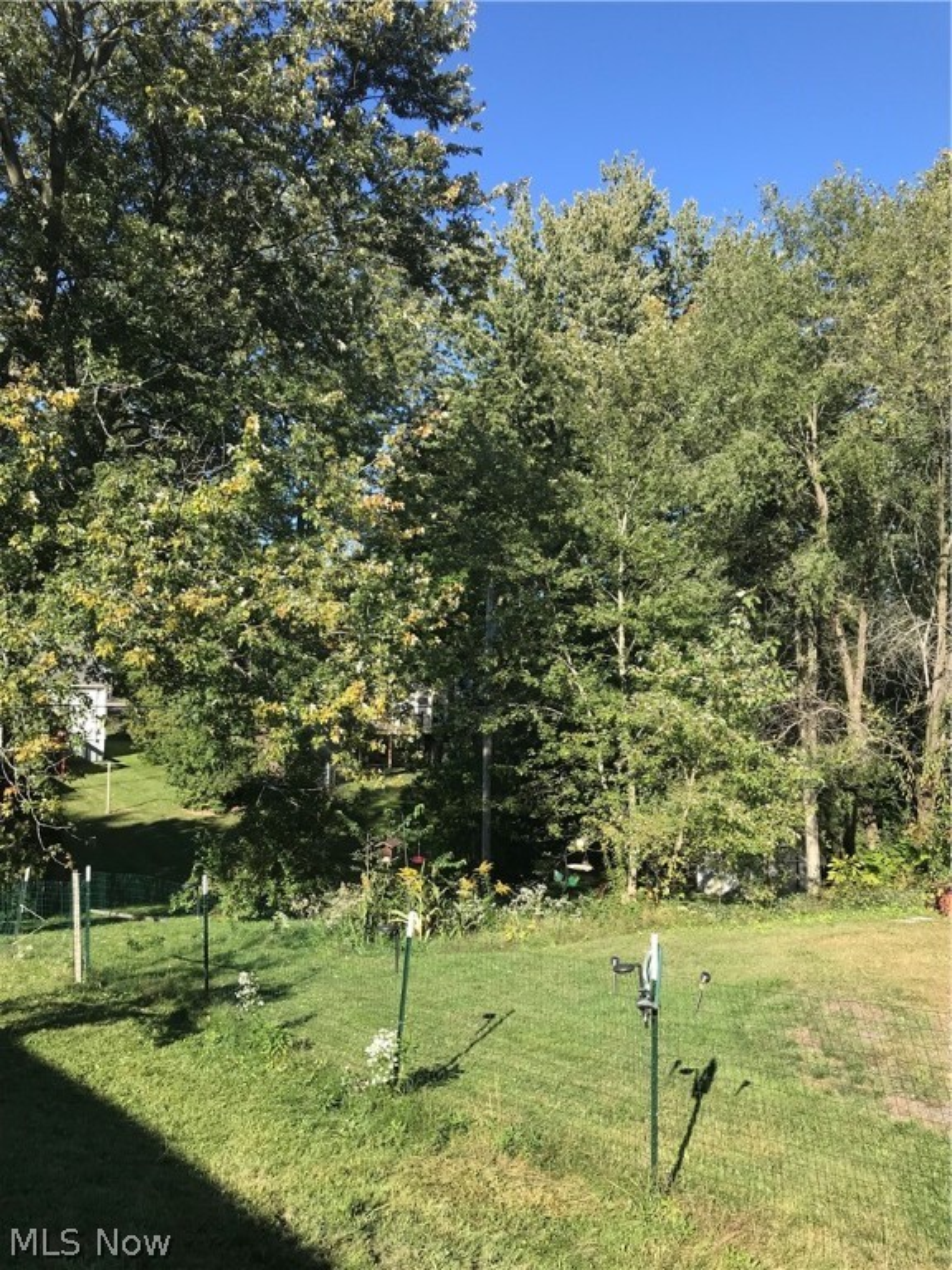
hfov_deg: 49.7
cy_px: 635
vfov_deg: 63.4
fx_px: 1027
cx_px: 476
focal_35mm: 28
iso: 20
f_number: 1.8
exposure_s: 1/948
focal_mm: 3.99
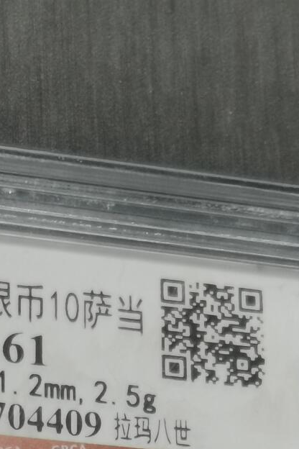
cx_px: 19
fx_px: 2504
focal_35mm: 201
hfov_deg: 6.8
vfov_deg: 10.0
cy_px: 590
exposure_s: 1/100
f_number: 1.8
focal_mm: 5.58
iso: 100
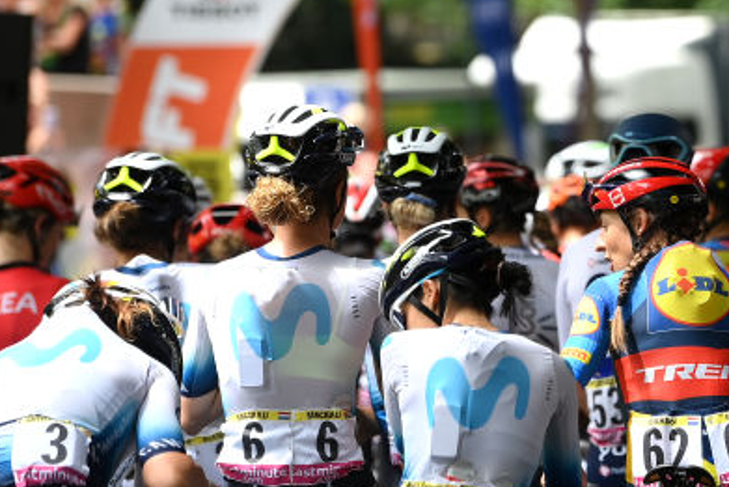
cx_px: 826
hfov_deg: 4.6
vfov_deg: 3.1
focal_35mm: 445
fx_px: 9014
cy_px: 191
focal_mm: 170
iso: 400
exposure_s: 1/1250
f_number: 3.2
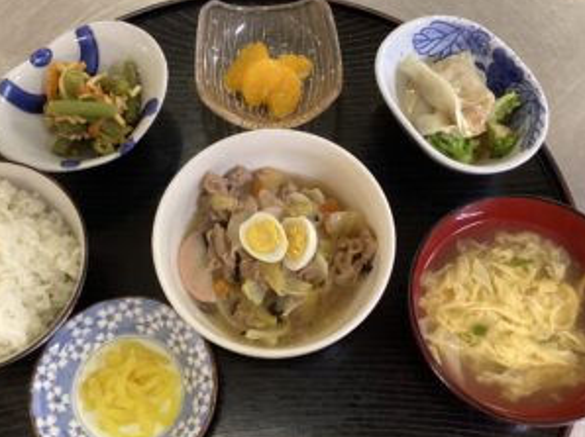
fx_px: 659
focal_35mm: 39
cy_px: 230
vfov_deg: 36.8
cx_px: 266
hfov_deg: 47.8
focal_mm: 3.3
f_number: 2.4
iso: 320
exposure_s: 1/40
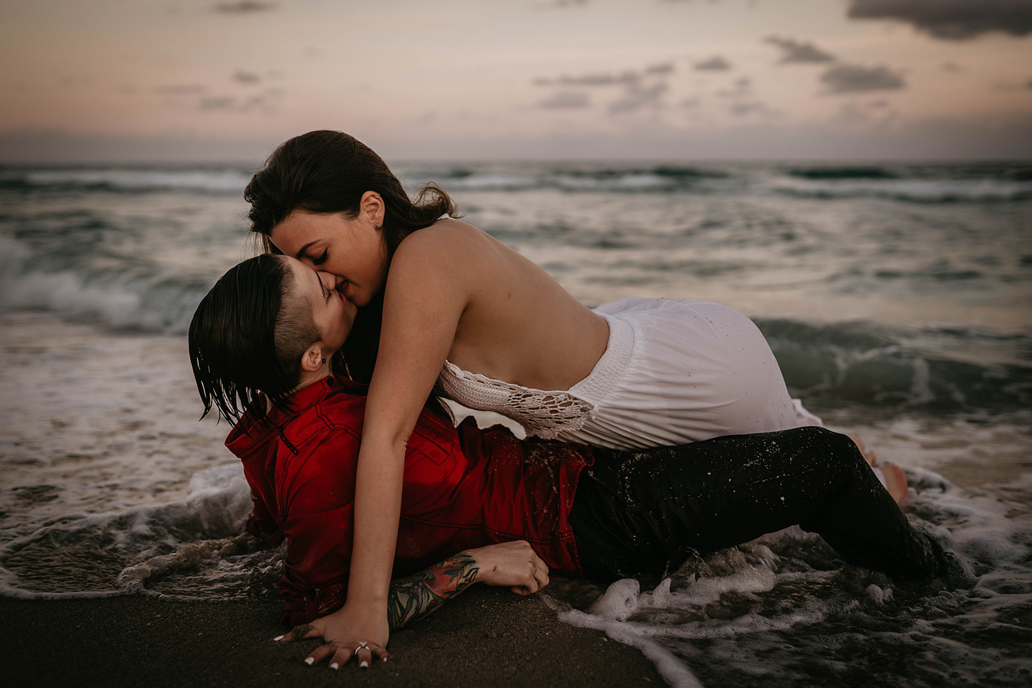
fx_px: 1003
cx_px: 516
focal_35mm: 35
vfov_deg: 37.9
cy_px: 344
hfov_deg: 54.4
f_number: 2
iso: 125
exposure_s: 1/640
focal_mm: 35
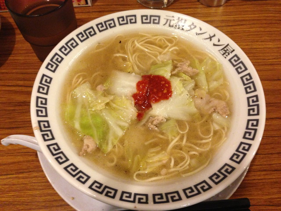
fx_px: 268
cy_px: 106
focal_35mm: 33
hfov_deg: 55.4
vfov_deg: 42.9
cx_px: 140
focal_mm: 4.13
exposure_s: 1/15
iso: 400
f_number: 2.4
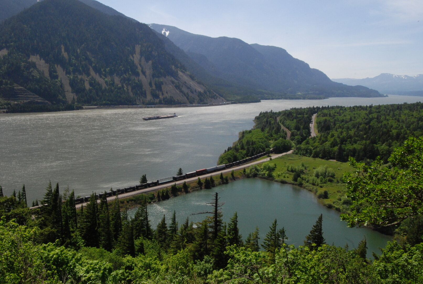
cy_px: 142
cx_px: 212
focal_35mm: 28
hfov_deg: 64.5
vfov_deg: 45.8
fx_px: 335
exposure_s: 1/320
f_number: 22
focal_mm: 19
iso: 800
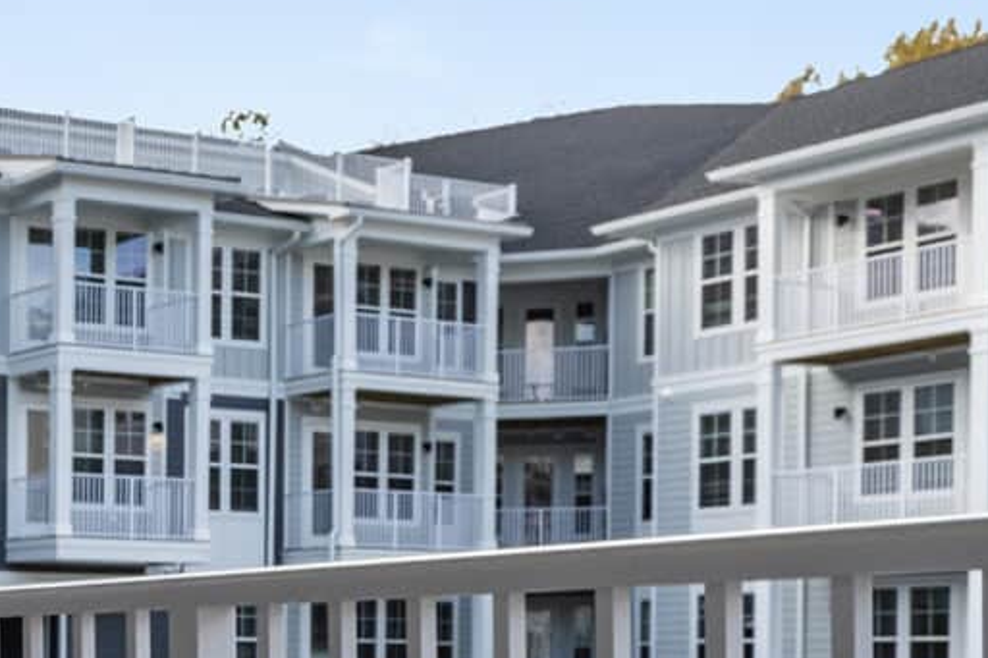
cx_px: -284
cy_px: 730
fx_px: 1866
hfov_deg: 25.6
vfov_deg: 19.2
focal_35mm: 68
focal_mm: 17
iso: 320
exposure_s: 1/60
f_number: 9
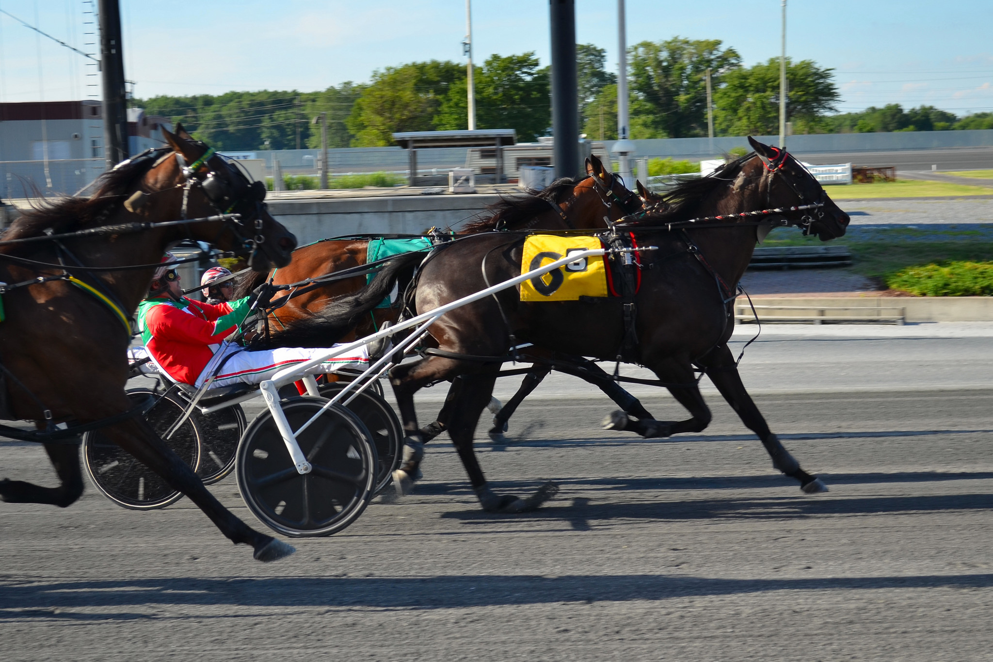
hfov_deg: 35.1
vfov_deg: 23.8
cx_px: 496
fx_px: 1572
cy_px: 331
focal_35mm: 57
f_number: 5.6
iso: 160
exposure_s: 1/500
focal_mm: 38
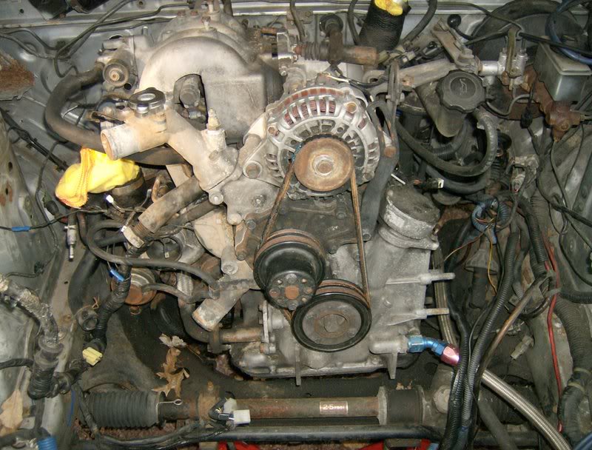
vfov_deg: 40.0
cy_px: 225
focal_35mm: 36
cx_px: 296
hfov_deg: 51.1
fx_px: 619
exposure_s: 1/60
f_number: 2.8
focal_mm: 6
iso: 200
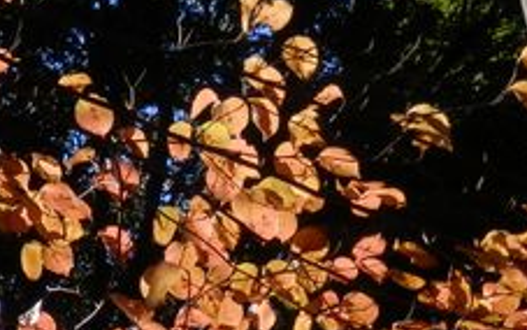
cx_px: -21
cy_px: 186
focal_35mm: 202
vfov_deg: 6.5
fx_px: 2902
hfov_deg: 10.3
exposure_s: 1/500
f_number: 4.1
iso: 80
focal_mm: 9.8
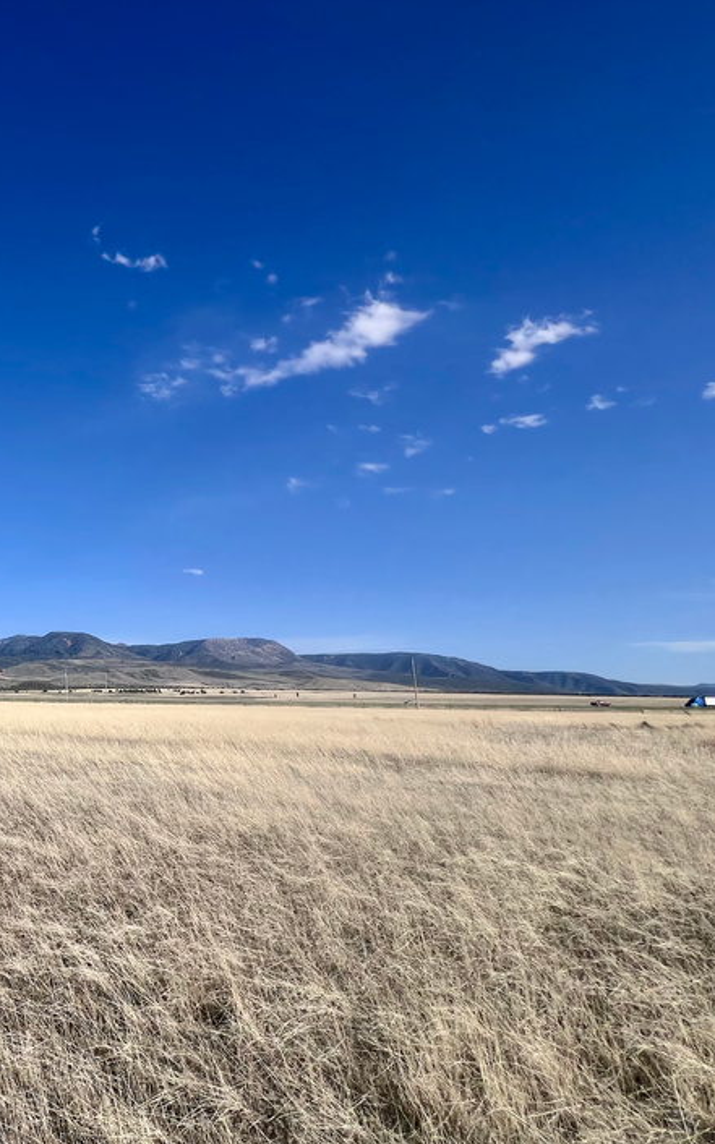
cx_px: -89
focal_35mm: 20
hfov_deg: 44.1
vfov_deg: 85.0
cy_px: 591
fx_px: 624
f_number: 1.8
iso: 32
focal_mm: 1.57
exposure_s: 1/2421
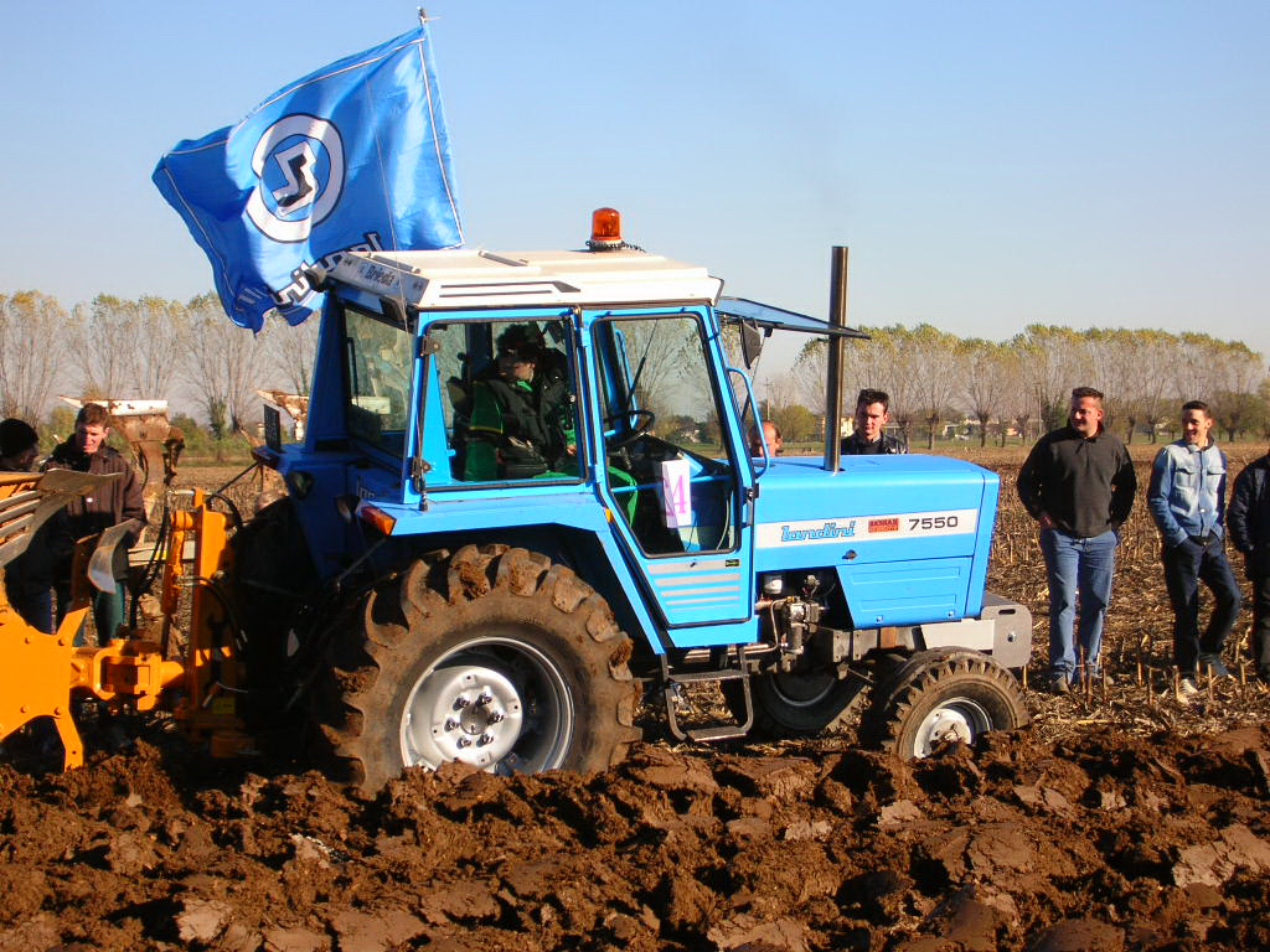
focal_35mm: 87
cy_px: 476
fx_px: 3192
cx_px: 635
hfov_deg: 22.5
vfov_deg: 17.0
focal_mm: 14.5
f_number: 4.4
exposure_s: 1/317
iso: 50
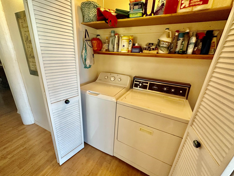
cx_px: 112
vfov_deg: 81.7
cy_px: 91
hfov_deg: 98.1
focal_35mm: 15
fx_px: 101
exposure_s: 1/120
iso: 320
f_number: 2.2
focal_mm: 2.22
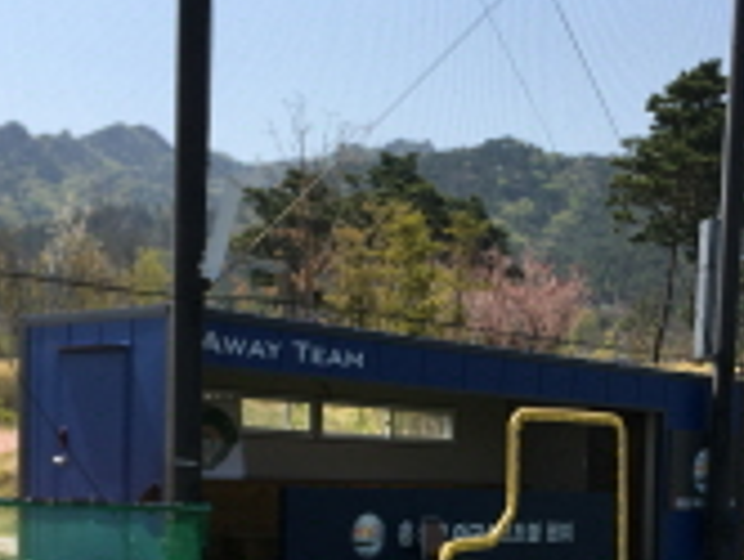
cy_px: 533
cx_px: 520
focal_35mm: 61
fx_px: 1313
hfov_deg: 31.3
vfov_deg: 23.3
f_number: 2.2
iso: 25
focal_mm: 4.15
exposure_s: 1/1508
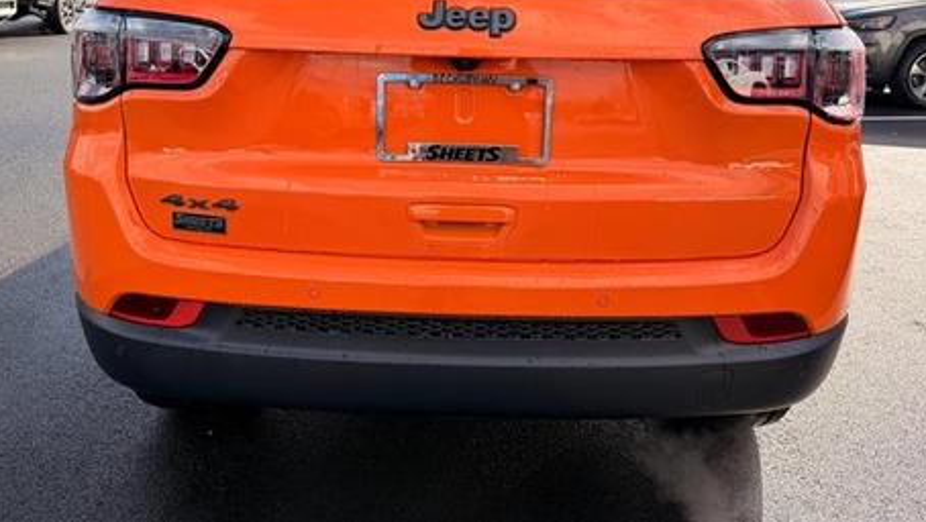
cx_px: 465
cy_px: 139
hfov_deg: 66.0
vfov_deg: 39.3
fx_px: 712
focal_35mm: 29
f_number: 1.78
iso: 100
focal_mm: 6.76
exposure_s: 1/1553
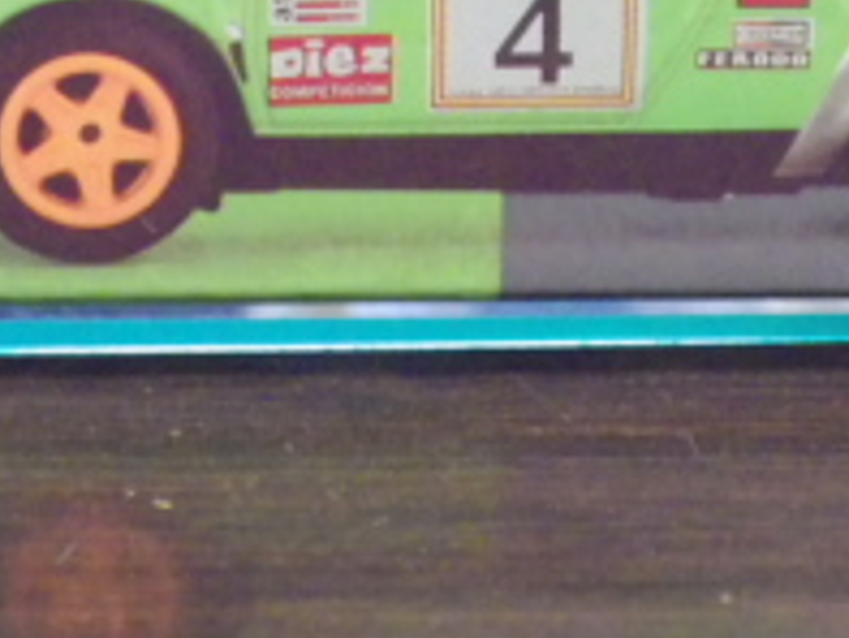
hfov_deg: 10.3
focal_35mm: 192
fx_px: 4712
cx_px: 194
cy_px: -216
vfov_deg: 7.6
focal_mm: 10.7
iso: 1000
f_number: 4
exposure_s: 1/25
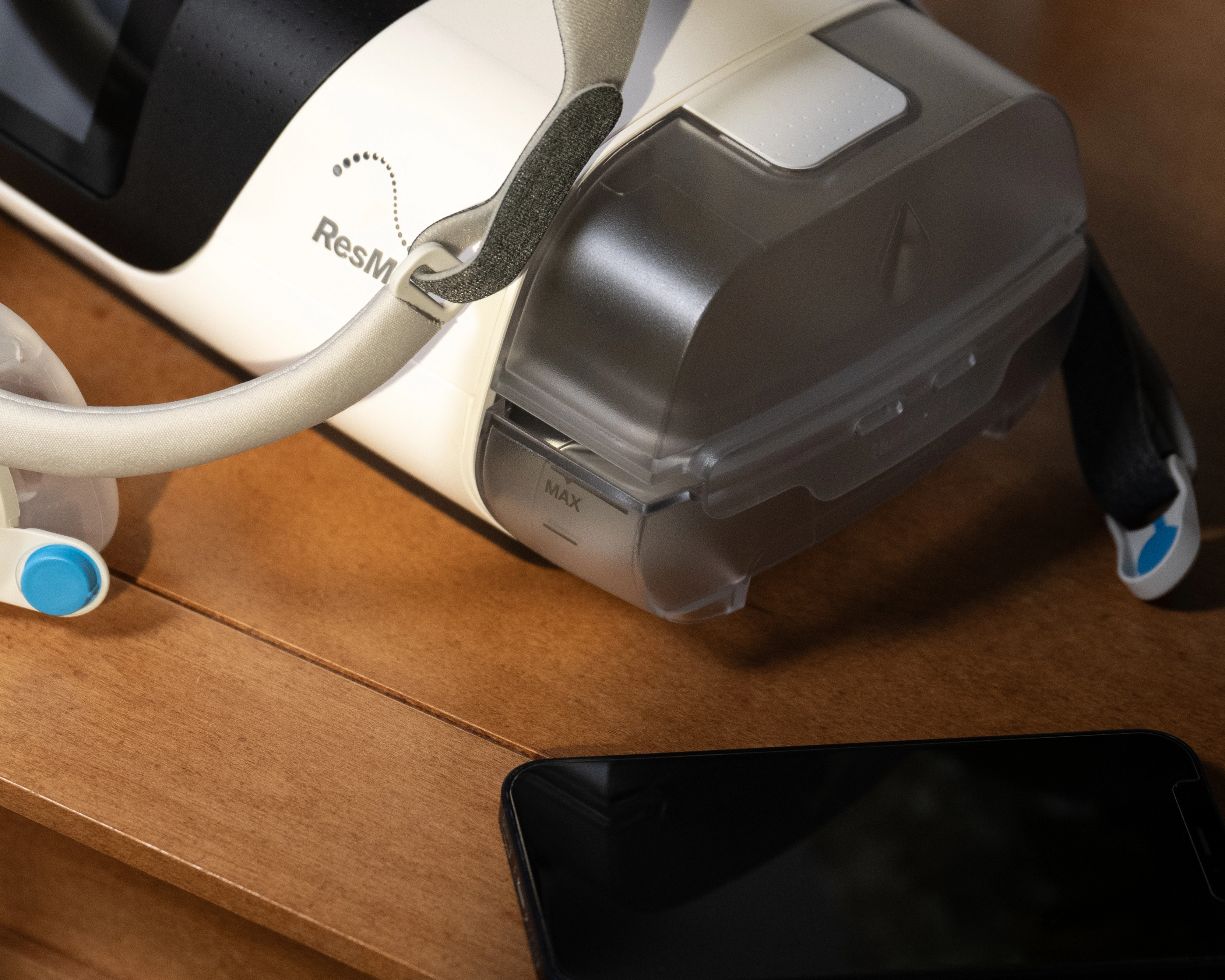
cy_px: 368
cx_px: 259
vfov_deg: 9.5
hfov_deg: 11.8
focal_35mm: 163
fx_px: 5910
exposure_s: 1/40
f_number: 3.2
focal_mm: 70
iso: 800
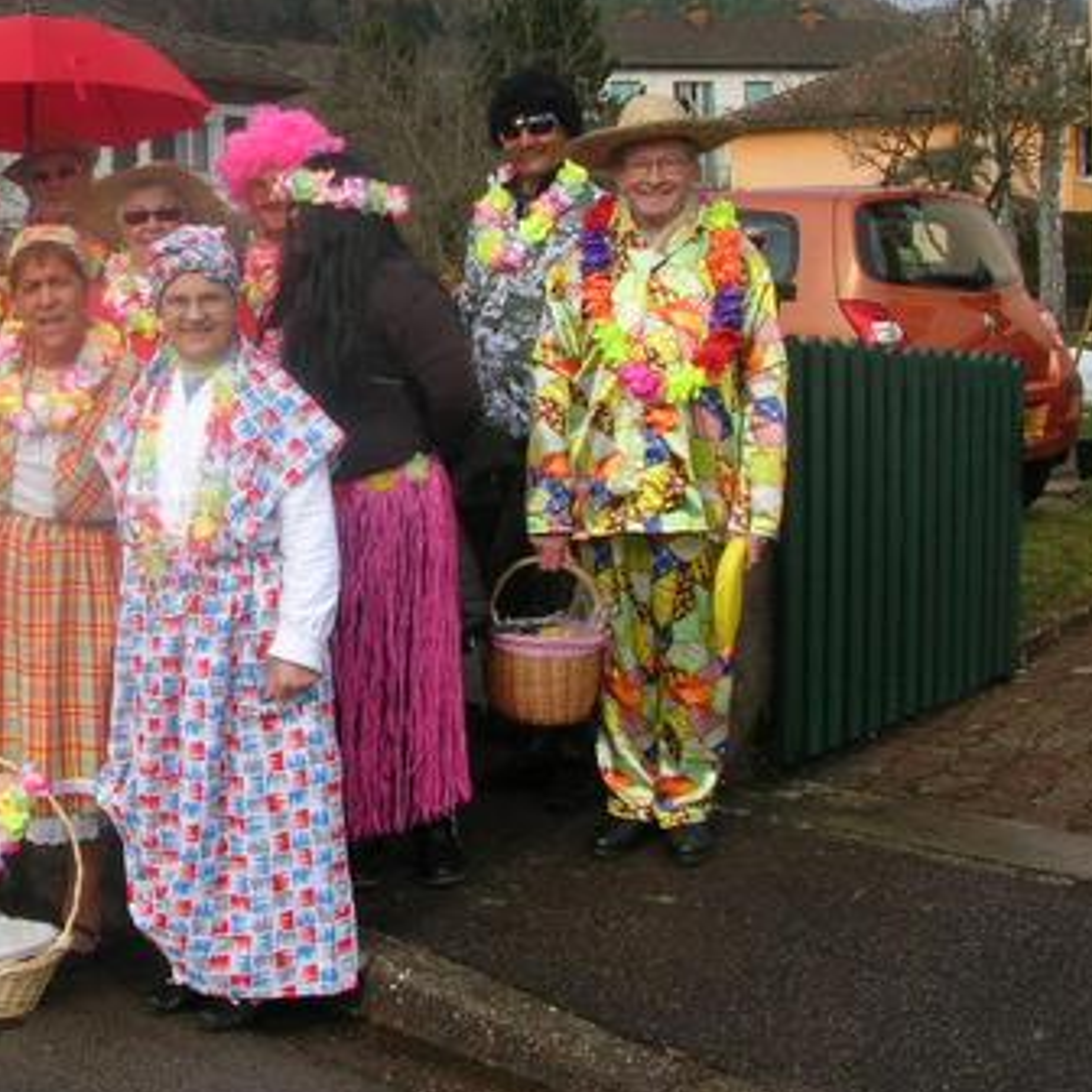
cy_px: 387
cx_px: 127
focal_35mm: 59
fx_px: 2106
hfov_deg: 28.1
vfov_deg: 28.9
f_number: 5.6
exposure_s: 1/208
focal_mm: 5.8
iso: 50
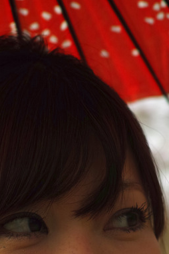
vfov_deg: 16.8
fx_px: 852
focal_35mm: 121
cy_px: 195
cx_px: 135
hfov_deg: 11.3
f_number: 2.8
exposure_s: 1/1000
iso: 100
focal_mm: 30
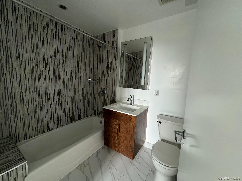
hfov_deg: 102.1
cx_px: 121
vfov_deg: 85.7
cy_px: 90
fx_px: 98
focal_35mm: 14
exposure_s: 1/60
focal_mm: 2.22
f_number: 2.2
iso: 640
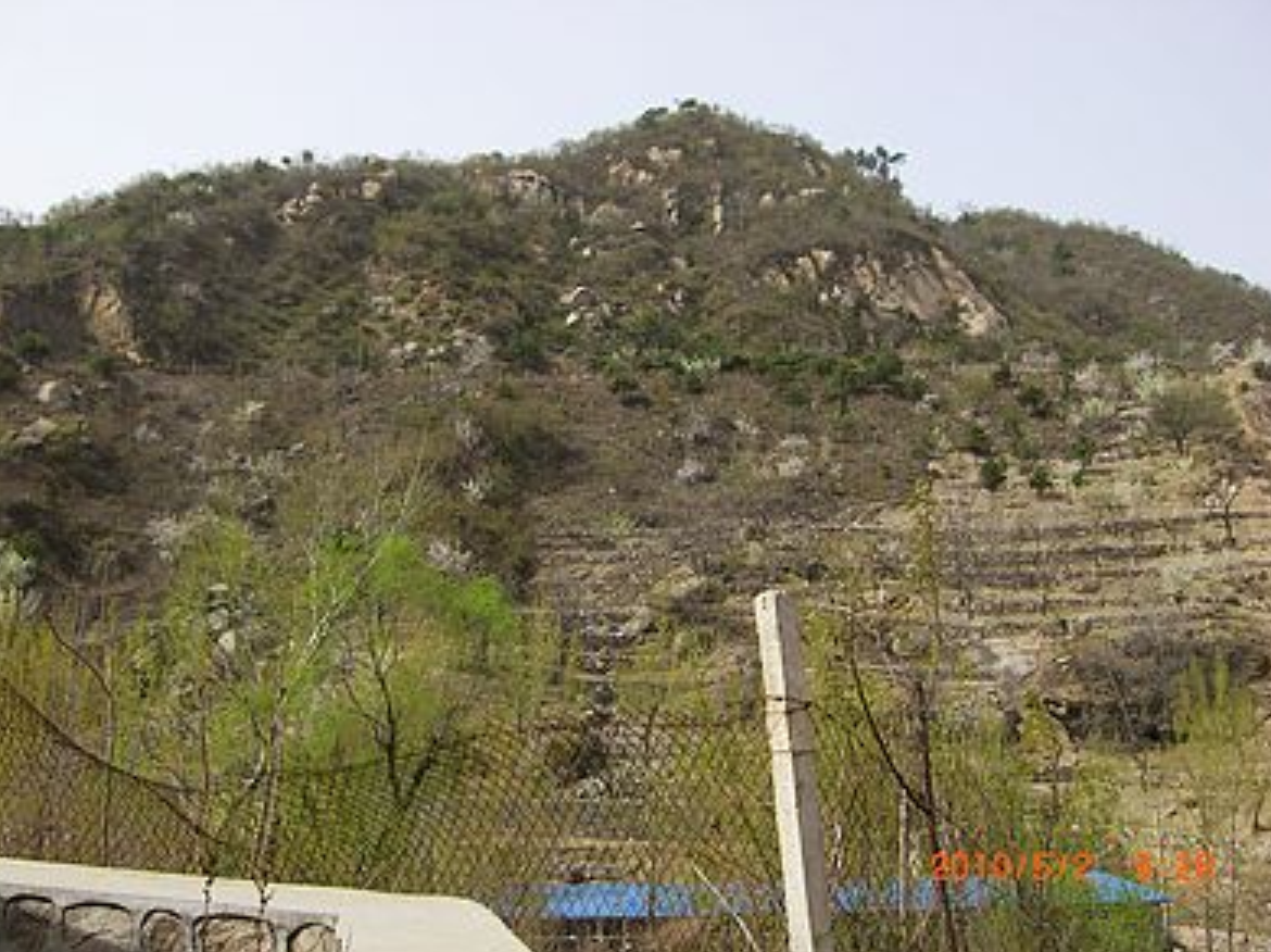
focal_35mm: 39
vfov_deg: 36.8
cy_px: 479
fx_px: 1431
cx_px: 642
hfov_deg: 47.9
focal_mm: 6.2
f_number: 4.3
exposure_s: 1/400
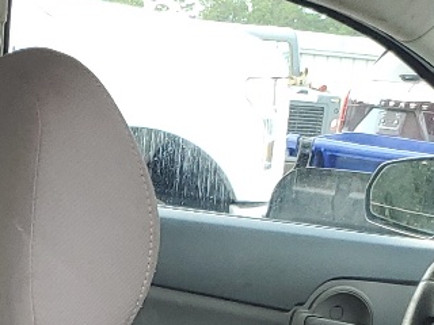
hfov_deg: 14.2
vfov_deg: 10.7
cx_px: -203
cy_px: 590
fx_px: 1630
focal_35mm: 130
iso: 50
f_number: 1.5
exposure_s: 1/244
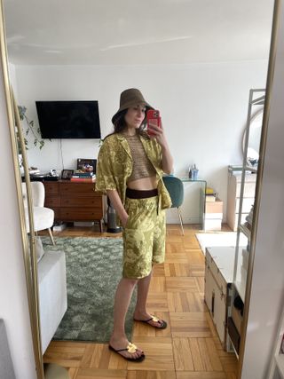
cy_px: 190
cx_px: 142
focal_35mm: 26
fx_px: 285
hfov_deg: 53.0
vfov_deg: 67.3
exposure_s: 1/183
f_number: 1.6
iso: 32
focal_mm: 4.2
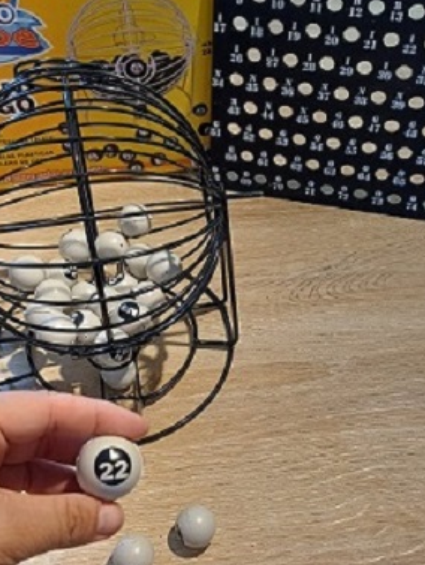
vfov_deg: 42.9
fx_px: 719
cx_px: 169
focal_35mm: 44
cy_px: 306
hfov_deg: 32.8
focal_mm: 4.65
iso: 80
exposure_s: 1/60
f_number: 1.8
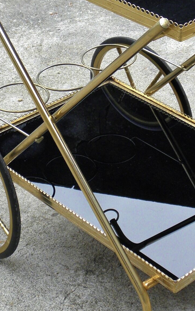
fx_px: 875
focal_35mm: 103
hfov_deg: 12.7
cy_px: 78
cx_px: 144
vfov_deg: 20.0
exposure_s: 1/40
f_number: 3.9
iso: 100
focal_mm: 7.9
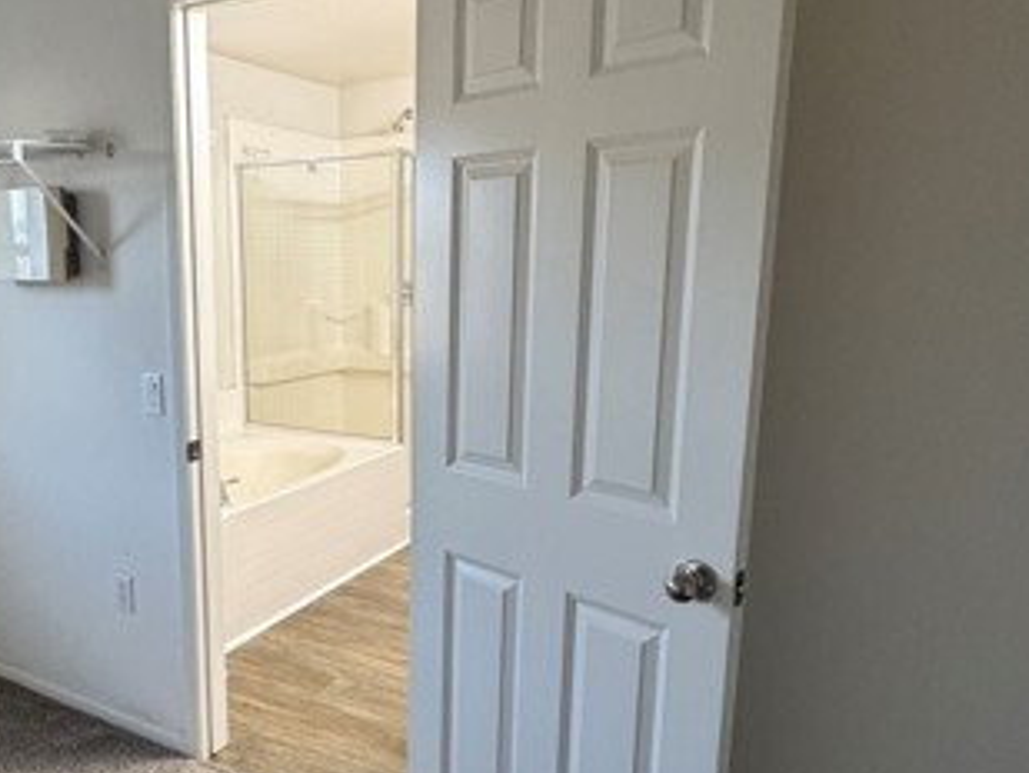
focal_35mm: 29
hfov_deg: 59.9
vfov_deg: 48.2
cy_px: 420
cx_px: 326
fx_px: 862
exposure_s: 1/120
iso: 250
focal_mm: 2.22
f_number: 2.2
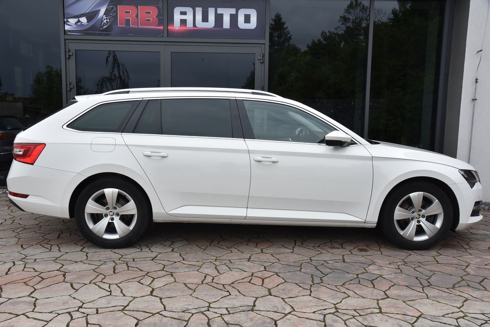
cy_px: 164
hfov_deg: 60.3
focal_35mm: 31
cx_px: 245
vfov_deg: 42.4
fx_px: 422
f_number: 10
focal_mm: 31
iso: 500
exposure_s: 1/400
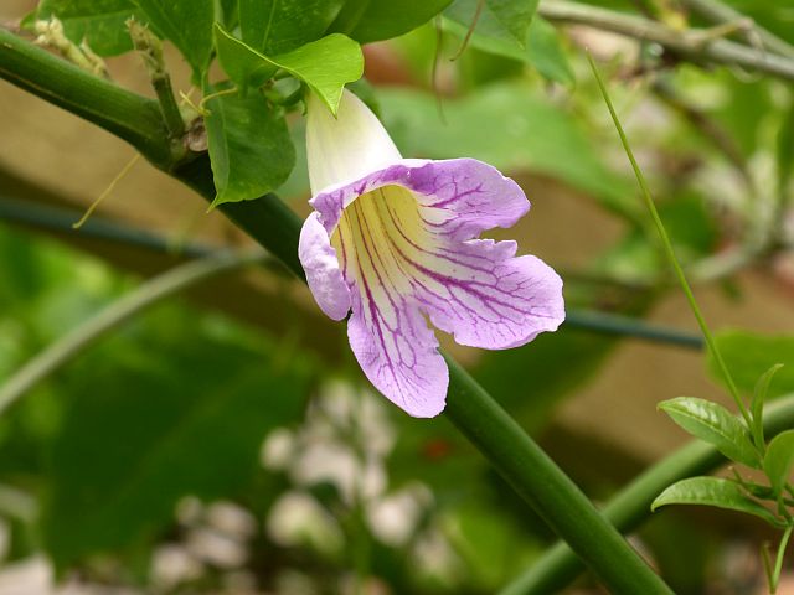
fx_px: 7638
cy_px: 298
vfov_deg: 4.5
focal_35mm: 333
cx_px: 397
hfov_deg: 6.0
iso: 100
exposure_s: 1/100
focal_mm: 53.8
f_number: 5.8
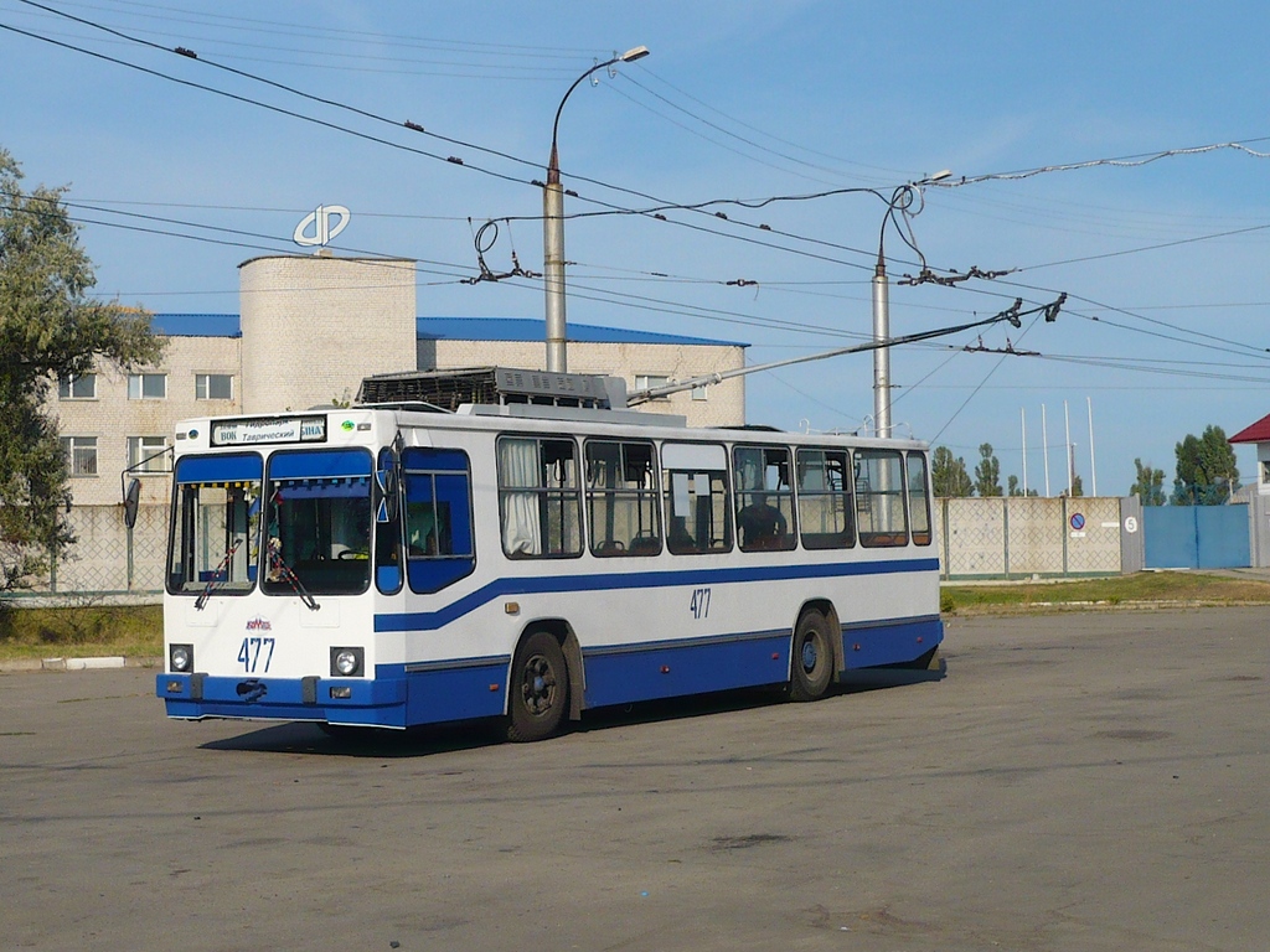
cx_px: 635
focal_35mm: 36
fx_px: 1321
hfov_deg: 51.4
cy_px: 476
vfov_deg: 39.7
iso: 100
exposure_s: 1/320
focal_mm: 6
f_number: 8
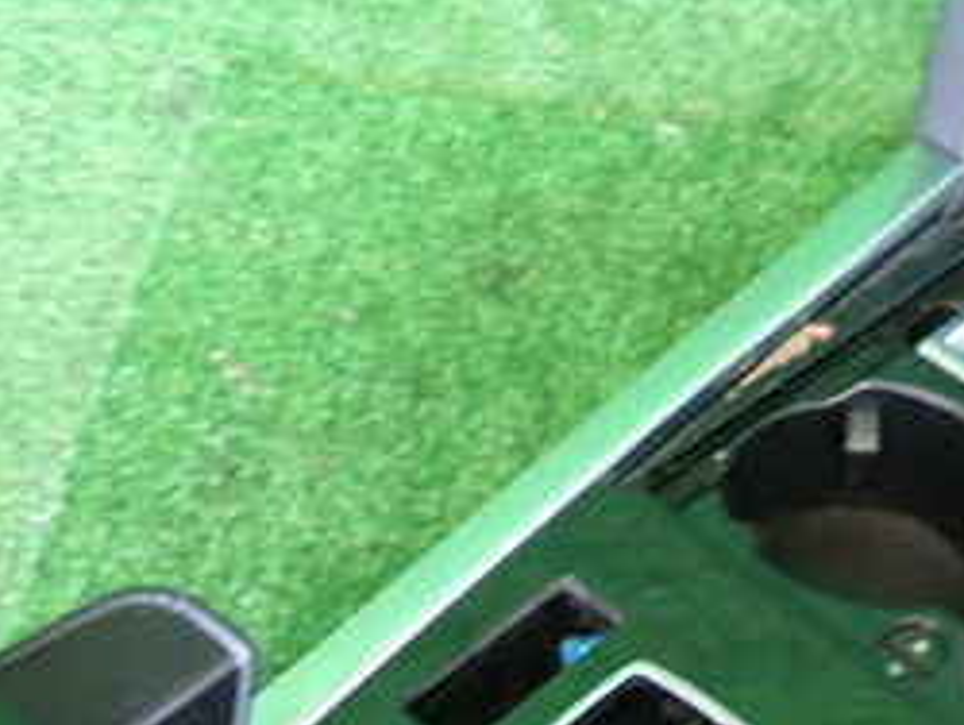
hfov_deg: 30.9
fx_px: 1673
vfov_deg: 23.5
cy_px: 706
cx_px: 837
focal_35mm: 60
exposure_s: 1/30
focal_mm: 4.5
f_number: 2
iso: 500
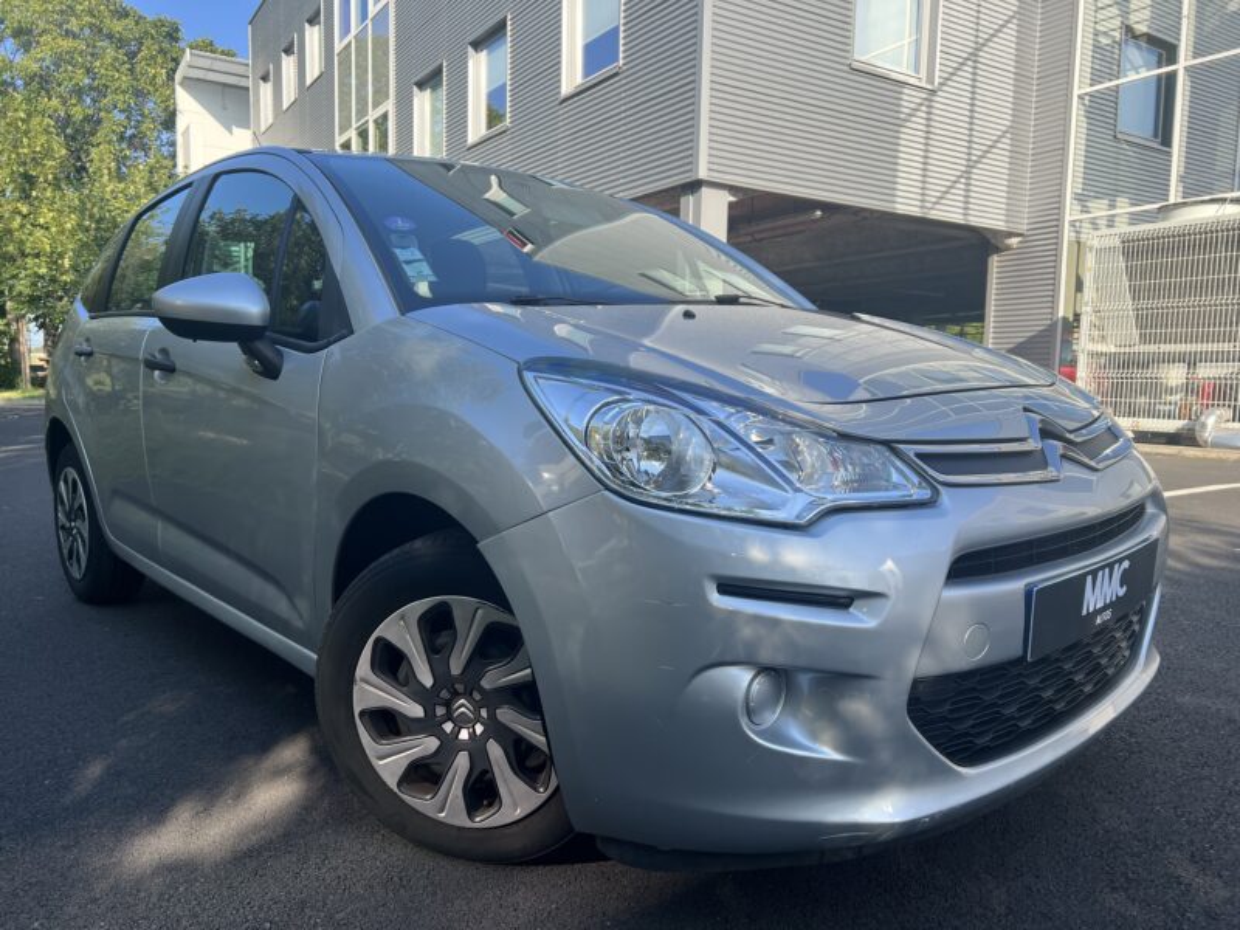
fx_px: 931
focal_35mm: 26
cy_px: 465
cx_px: 620
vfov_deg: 53.1
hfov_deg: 67.3
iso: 50
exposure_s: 1/1377
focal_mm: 5.7
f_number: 1.5
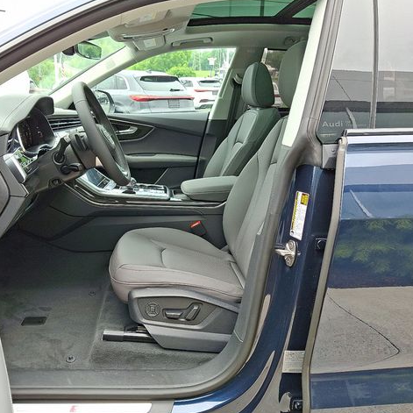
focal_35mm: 30
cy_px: 207
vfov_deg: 54.0
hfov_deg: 53.7
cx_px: 166
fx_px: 405
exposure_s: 1/147
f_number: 1.8
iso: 25
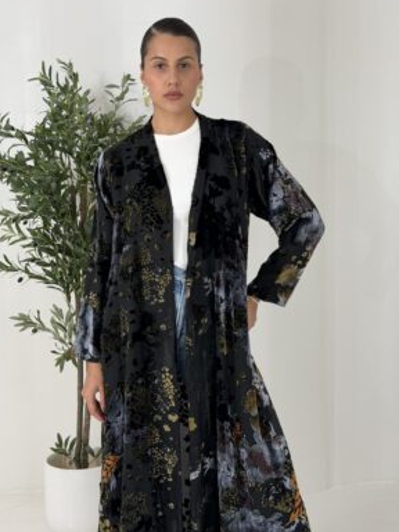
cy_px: 259
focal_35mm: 50
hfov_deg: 29.1
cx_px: 194
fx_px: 768
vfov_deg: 38.2
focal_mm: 6.76
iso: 64
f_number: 1.78
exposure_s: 1/337
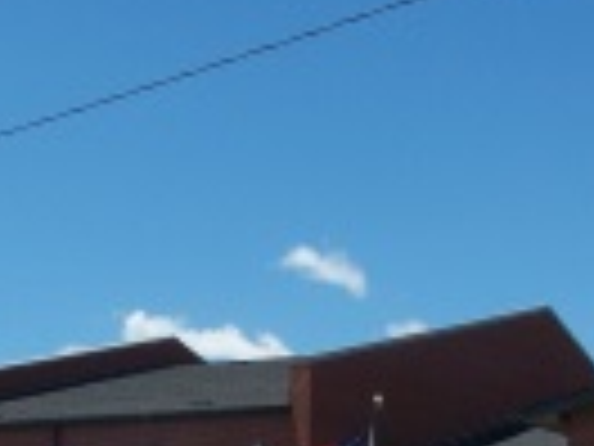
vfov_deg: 14.2
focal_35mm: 101
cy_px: 525
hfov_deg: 19.4
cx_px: 171
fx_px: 1733
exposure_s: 1/350
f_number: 5.6
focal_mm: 6.3
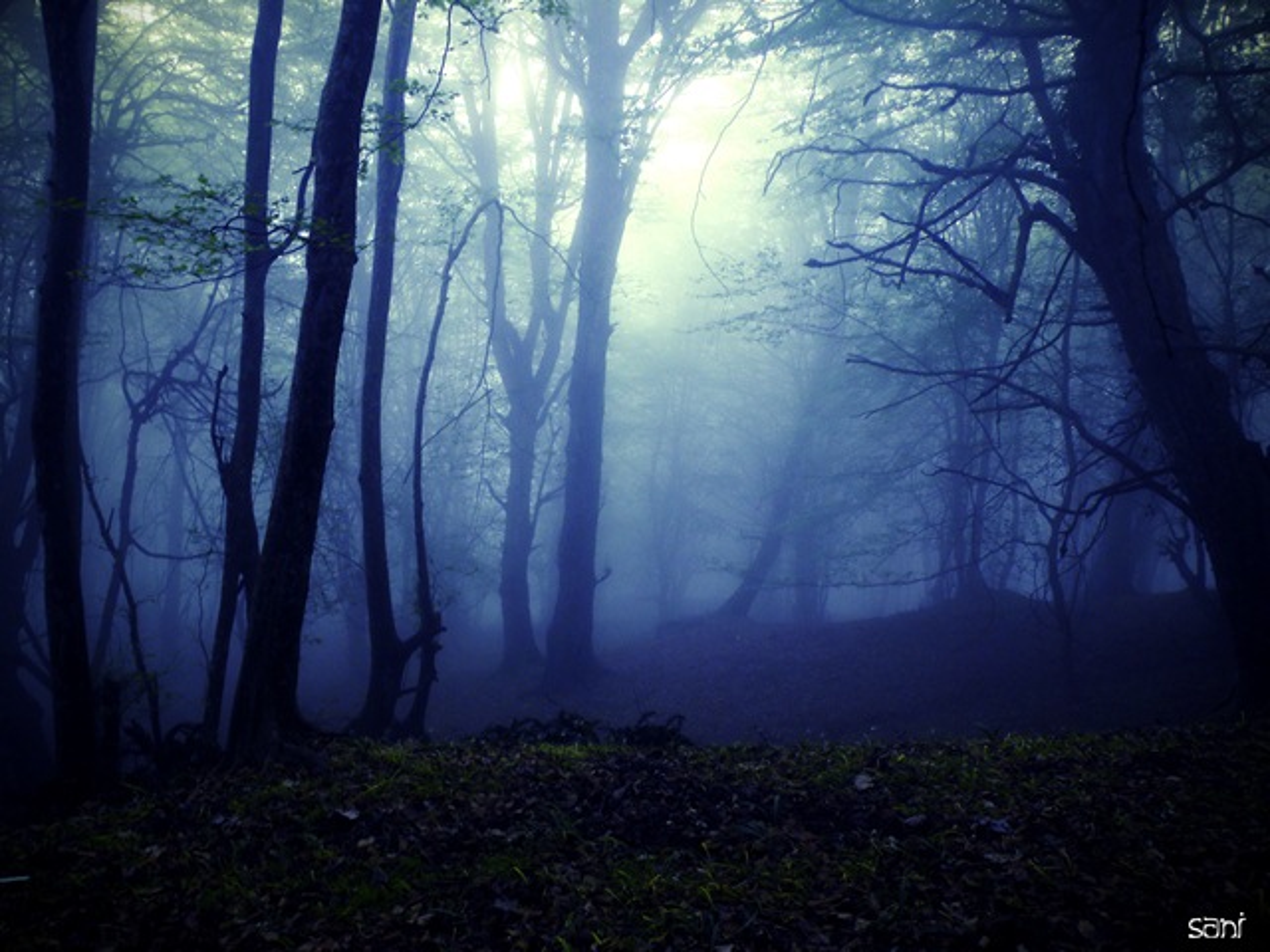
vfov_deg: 42.9
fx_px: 1211
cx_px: 635
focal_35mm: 33
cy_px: 476
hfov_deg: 55.4
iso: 64
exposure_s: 1/31.6
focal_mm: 5.8
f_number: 3.2
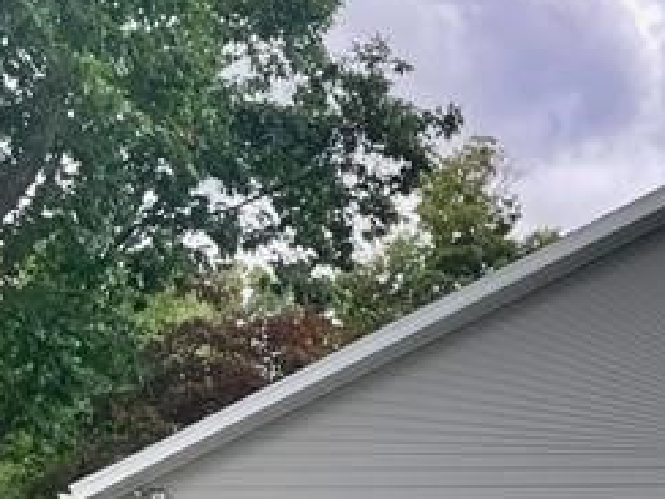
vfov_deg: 13.2
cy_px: 593
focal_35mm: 109
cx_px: 808
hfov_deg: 17.2
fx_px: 2094
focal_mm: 5.1
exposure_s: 1/608
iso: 50
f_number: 1.6
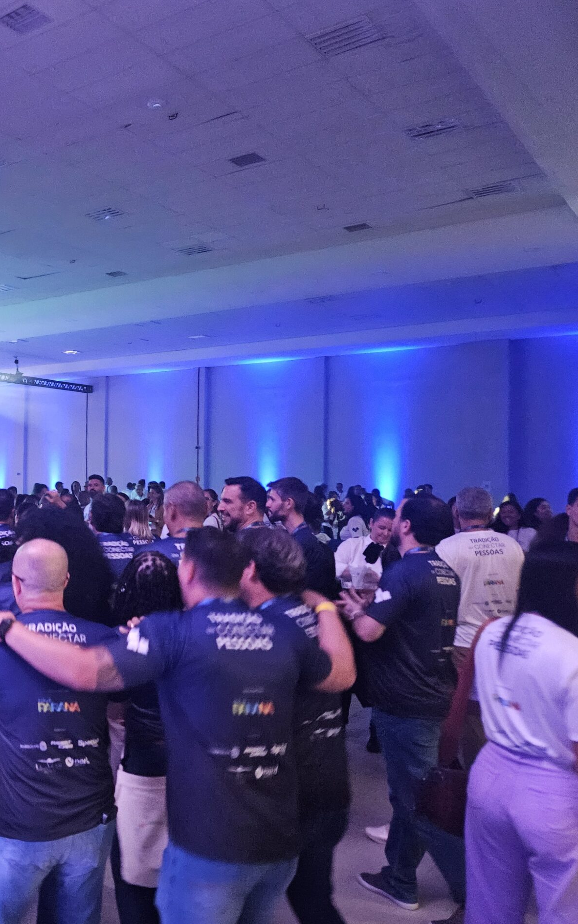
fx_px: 832
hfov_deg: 33.8
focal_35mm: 33
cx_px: -41
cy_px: 459
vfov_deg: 58.1
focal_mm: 5.4
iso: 1250
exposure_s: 1/24
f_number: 1.8
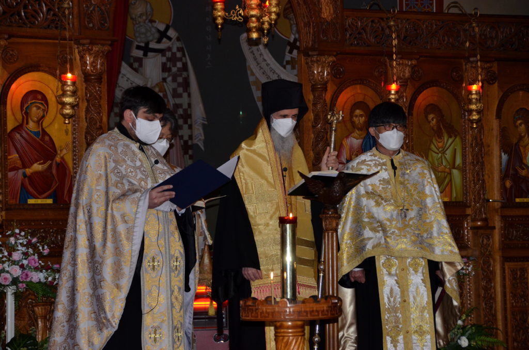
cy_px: 175
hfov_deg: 15.2
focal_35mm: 135
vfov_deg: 10.1
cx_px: 264
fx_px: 1979
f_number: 5.3
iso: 800
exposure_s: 1/60
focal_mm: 90
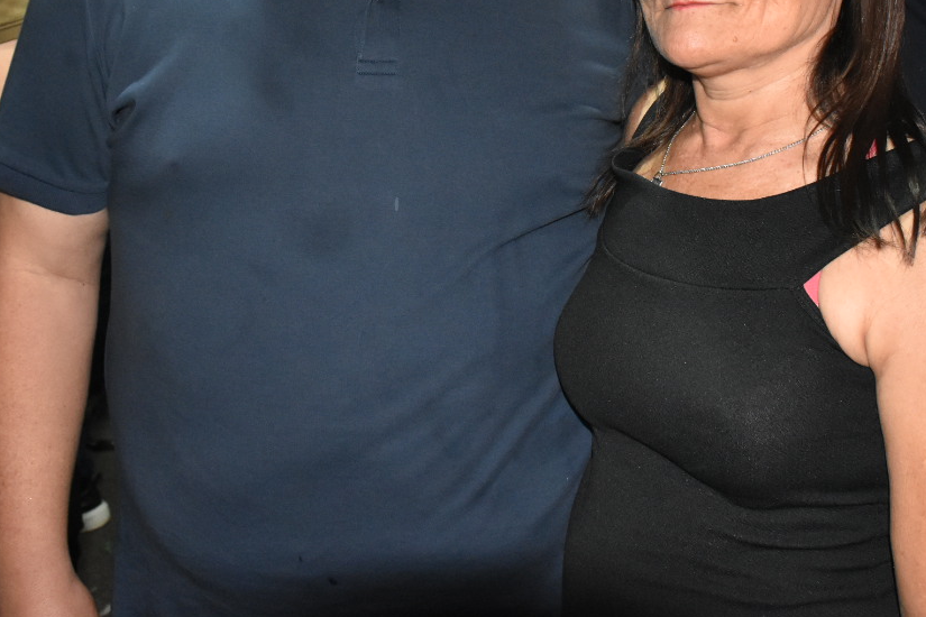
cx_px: 475
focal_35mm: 53
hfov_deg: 37.5
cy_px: 35
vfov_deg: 24.6
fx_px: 1363
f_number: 5.6
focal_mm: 18
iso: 2500
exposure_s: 1/100
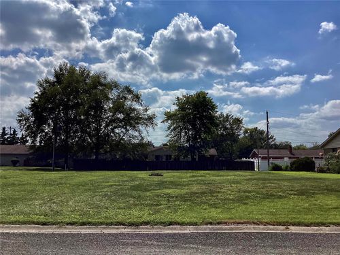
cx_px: 170
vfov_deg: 45.4
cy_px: 128
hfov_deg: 58.4
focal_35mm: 31
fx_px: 304
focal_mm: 3.3
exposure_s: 1/4292
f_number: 2.4
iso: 25
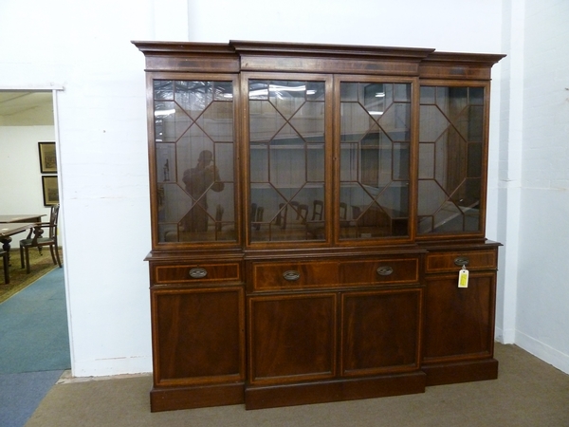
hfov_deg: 69.4
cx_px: 284
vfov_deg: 54.9
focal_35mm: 25
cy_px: 214
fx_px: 411
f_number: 3.3
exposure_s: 1/10
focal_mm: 4.1
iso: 400
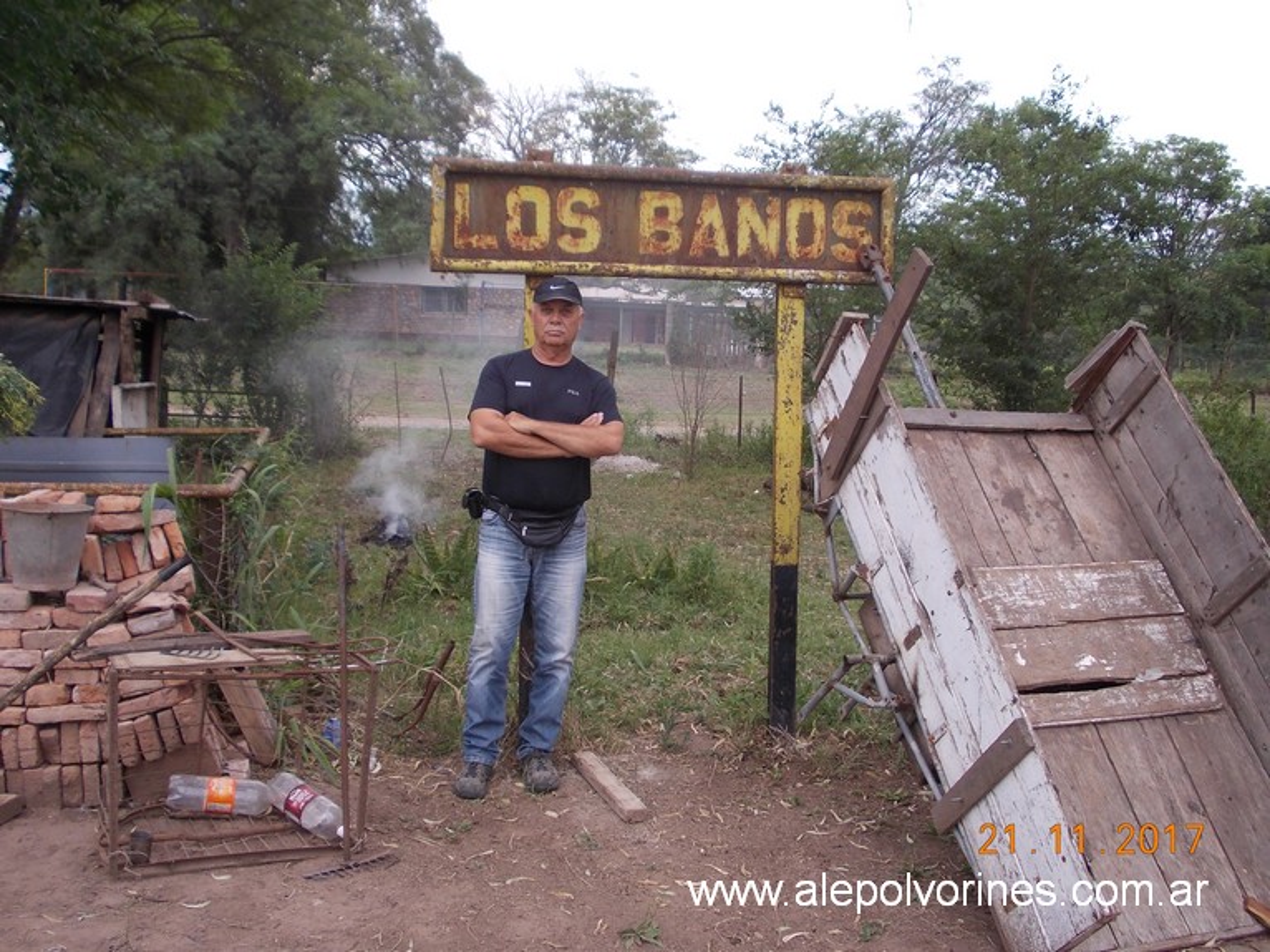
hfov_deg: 49.0
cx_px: 635
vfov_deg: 37.7
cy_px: 476
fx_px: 1394
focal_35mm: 38
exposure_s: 1/200
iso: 80
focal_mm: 5.3
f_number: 3.1
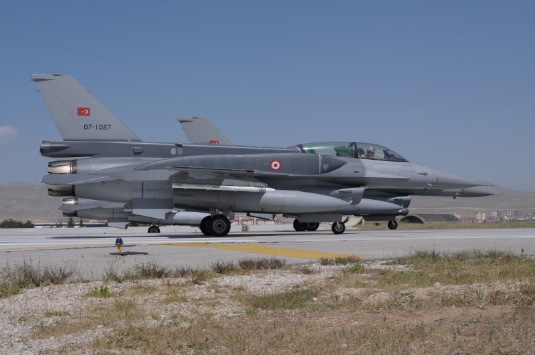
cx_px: 268
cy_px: 178
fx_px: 1024
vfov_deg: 19.7
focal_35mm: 69
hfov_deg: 29.3
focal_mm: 46
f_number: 9
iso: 200
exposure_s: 1/1250
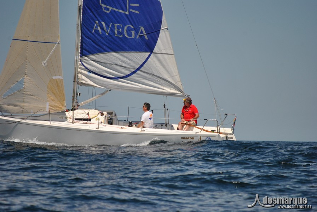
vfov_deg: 4.6
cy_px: 106
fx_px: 2645
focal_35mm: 300
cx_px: 158
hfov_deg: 6.9
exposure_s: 1/1600
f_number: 5.6
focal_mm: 200
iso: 200
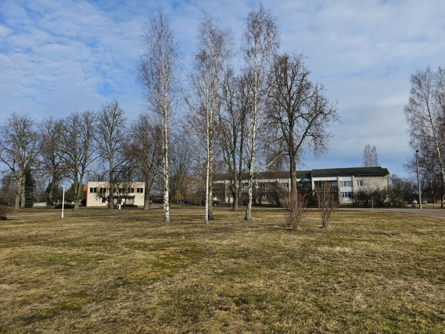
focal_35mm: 23
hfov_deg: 73.9
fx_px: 296
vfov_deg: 58.9
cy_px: 167
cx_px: 222
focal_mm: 6.3
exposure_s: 1/1245
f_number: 1.7
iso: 20
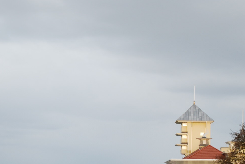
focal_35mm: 125
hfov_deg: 16.4
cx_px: 100
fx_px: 852
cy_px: 145
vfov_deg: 10.9
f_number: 6.3
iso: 200
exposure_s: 1/60
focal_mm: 42
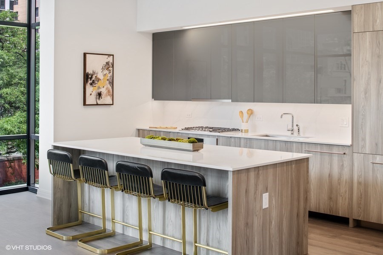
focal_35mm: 45
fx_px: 479
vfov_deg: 29.9
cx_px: 192
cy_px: 128
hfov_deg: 43.6
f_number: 8
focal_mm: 45
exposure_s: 1/6
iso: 200
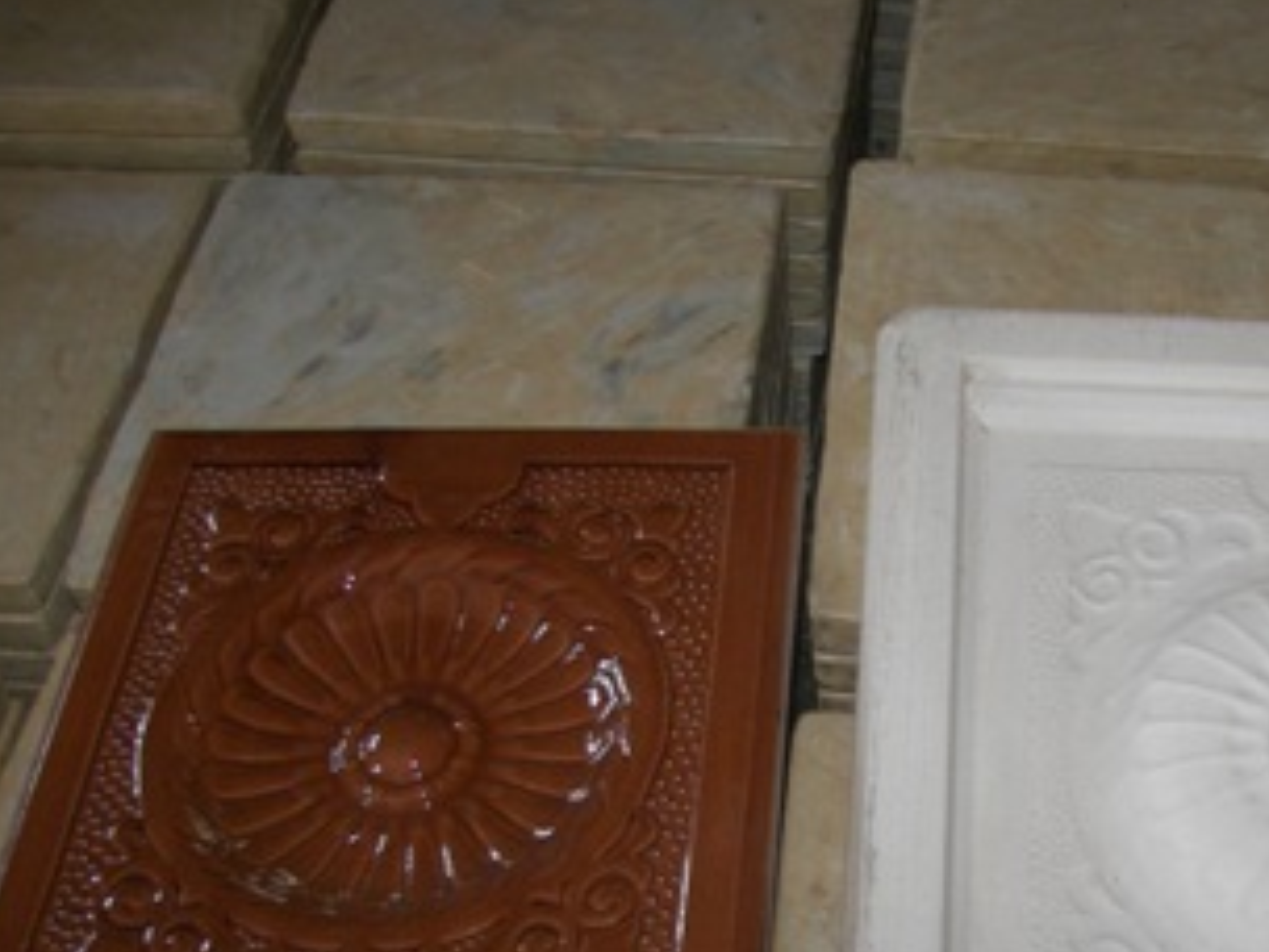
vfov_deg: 27.3
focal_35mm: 53
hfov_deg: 35.7
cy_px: 676
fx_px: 1943
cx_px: 889
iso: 100
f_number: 2.8
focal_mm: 6
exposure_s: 1/30
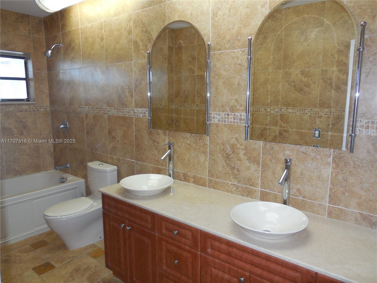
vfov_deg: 54.9
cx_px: 188
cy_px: 142
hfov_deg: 69.4
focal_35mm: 25
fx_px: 272
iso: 200
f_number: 3.1
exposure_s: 1/25
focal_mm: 4.5
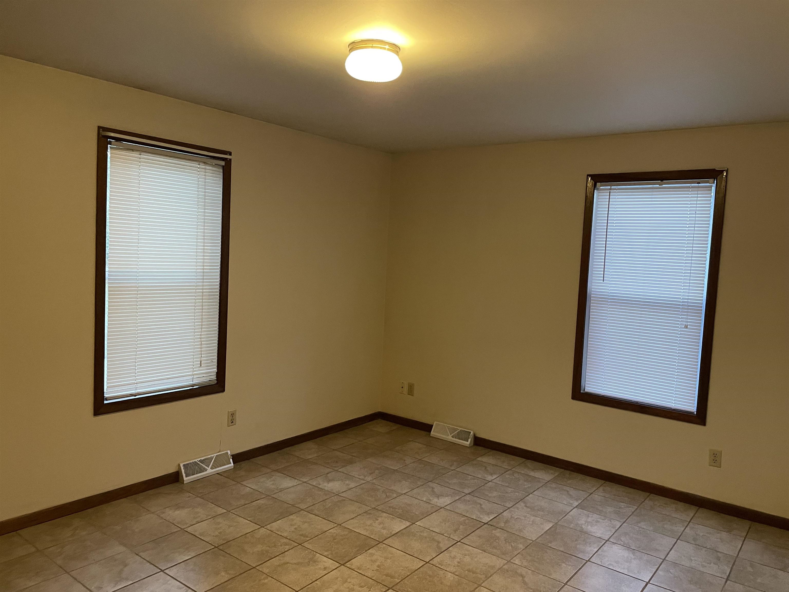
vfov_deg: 53.1
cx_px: 394
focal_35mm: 26
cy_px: 296
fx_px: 593
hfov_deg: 67.3
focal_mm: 4.2
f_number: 1.6
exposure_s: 1/60
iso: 500
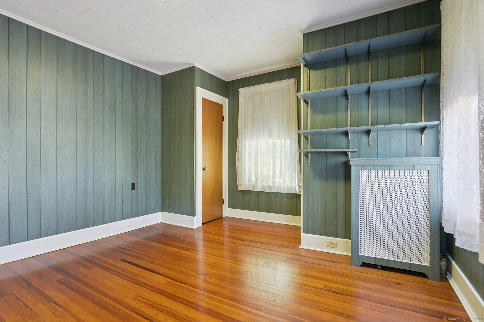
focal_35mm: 17
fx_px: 229
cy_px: 161
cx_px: 242
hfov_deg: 93.3
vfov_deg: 70.4
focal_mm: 17
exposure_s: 1/4
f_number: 11
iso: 400
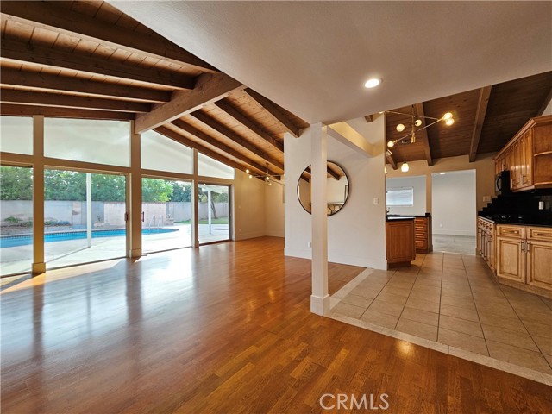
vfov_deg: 89.9
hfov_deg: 106.2
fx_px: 207
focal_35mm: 13
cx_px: 276
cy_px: 207
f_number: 2.2
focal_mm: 2.2
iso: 100
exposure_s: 1/60
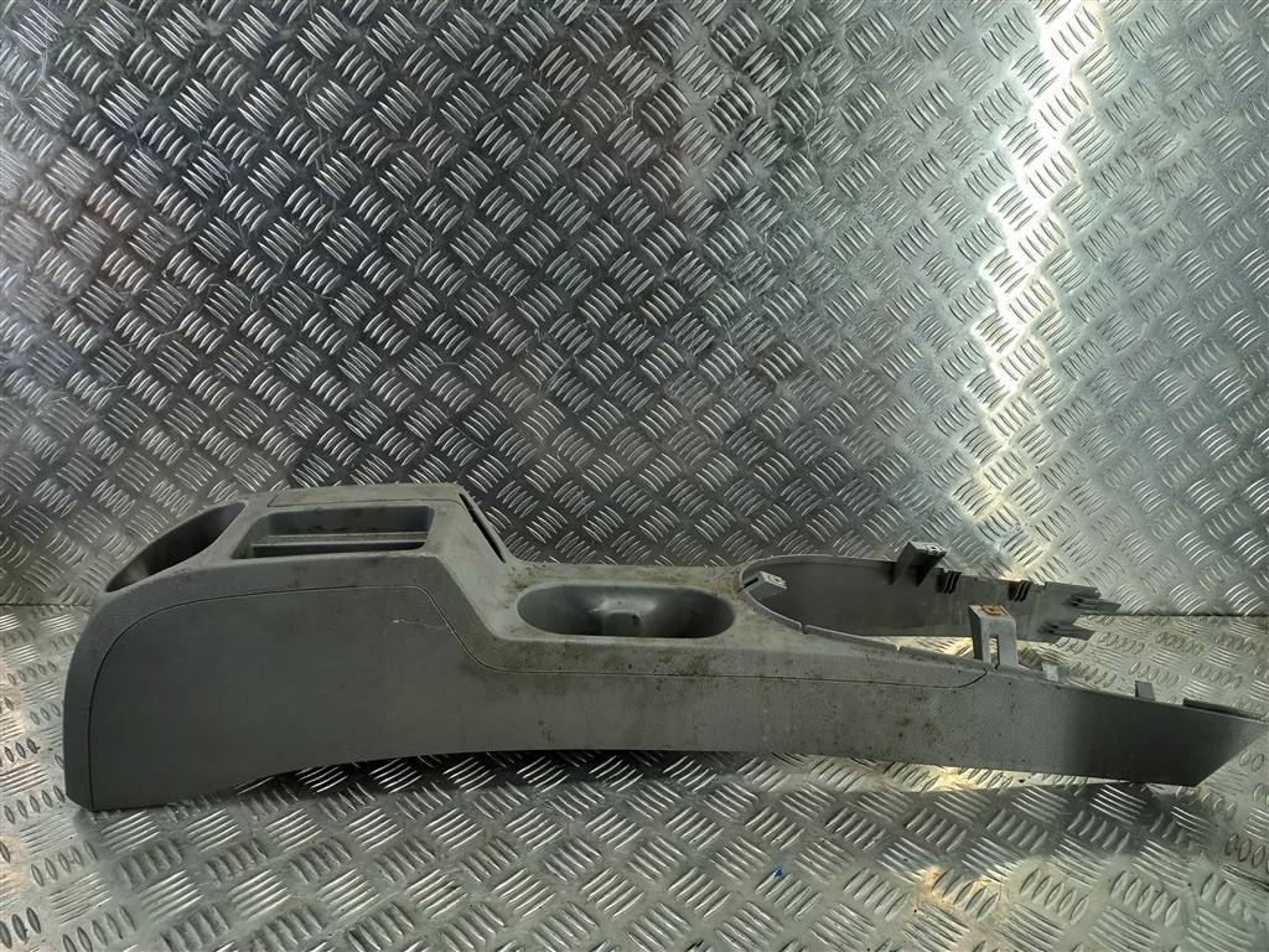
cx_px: 634
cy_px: 476
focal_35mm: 25
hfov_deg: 69.4
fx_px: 916
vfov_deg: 54.9
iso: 40
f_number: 1.8
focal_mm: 4.6
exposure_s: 1/50
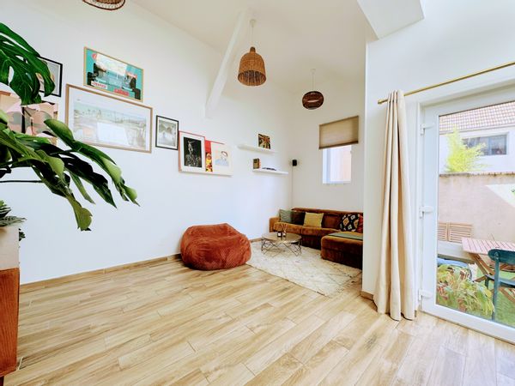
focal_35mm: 14
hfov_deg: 102.1
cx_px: 258
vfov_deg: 85.7
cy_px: 193
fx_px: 208
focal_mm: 2.22
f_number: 2.2
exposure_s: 1/100
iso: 50
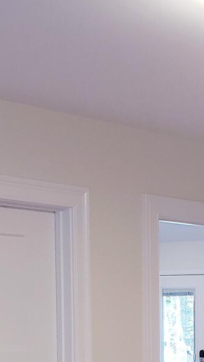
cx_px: 263
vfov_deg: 21.8
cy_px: 391
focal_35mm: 93
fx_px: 893
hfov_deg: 12.6
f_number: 2.4
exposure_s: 1/60
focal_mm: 4.3
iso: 160
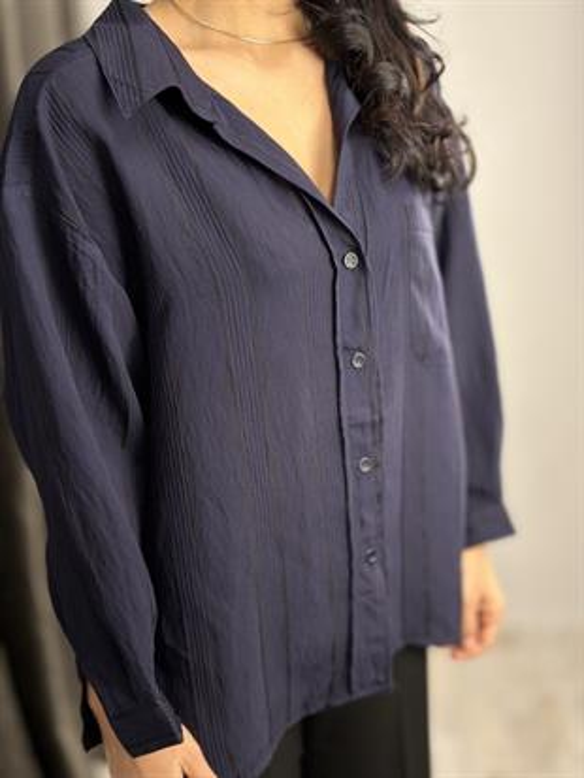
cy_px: 389
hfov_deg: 30.3
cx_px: 292
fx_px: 1079
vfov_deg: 39.6
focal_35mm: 48
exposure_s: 1/50
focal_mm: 6.86
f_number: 1.78
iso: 200
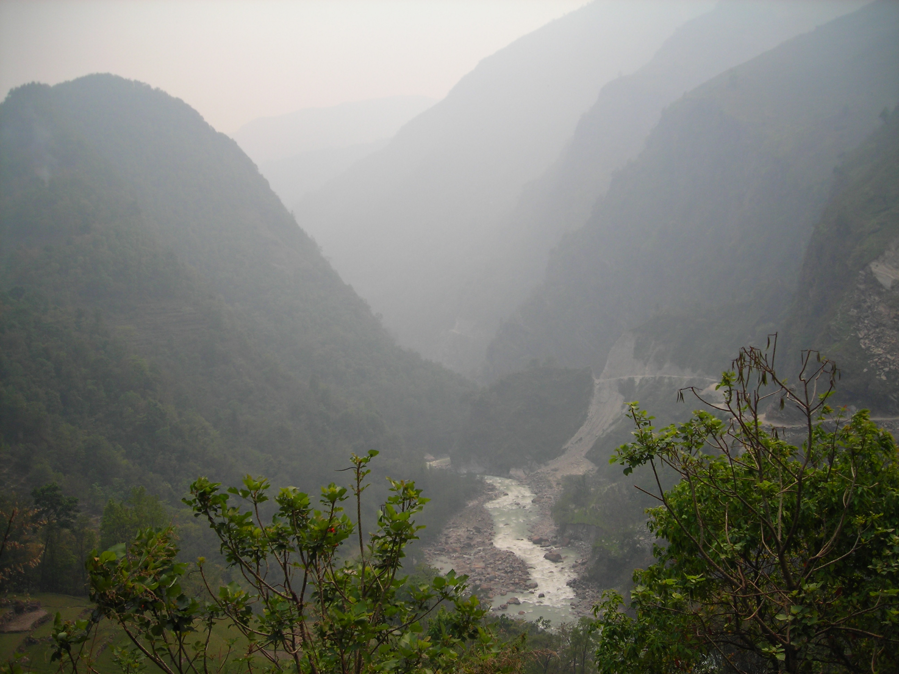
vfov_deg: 37.7
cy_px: 337
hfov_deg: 49.0
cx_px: 450
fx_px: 987
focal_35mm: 38
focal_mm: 6.3
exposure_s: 1/440
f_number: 3.2
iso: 50
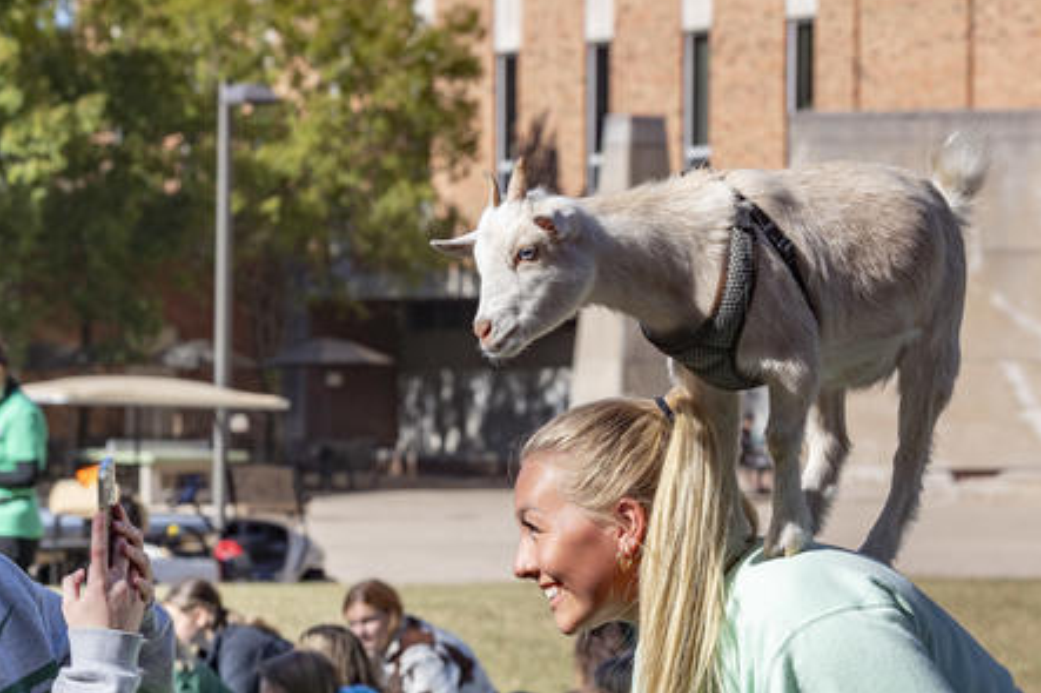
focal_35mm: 181
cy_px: 570
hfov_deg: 11.4
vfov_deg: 7.6
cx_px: 472
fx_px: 5232
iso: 400
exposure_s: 1/1000
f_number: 8
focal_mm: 92
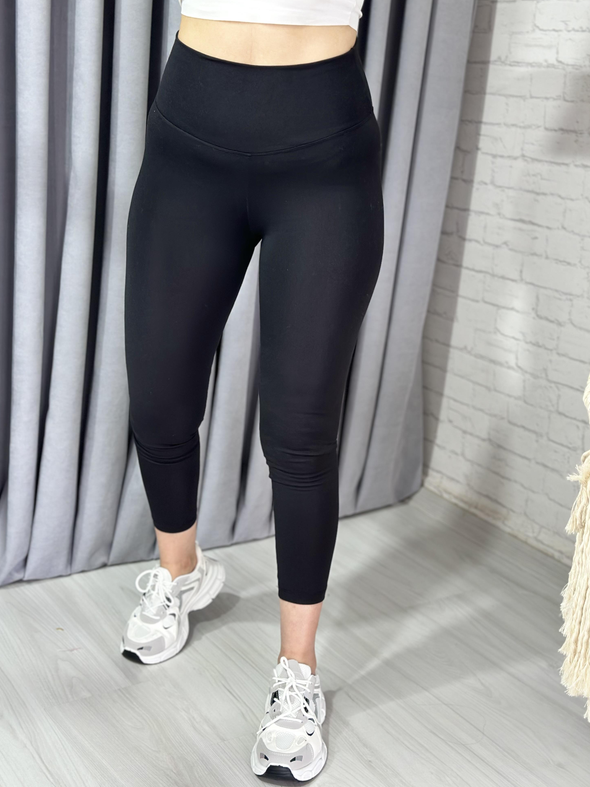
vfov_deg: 38.2
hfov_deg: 29.1
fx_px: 1136
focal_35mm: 50
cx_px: 285
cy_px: 407
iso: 125
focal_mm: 6.86
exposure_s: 1/100
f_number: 1.78
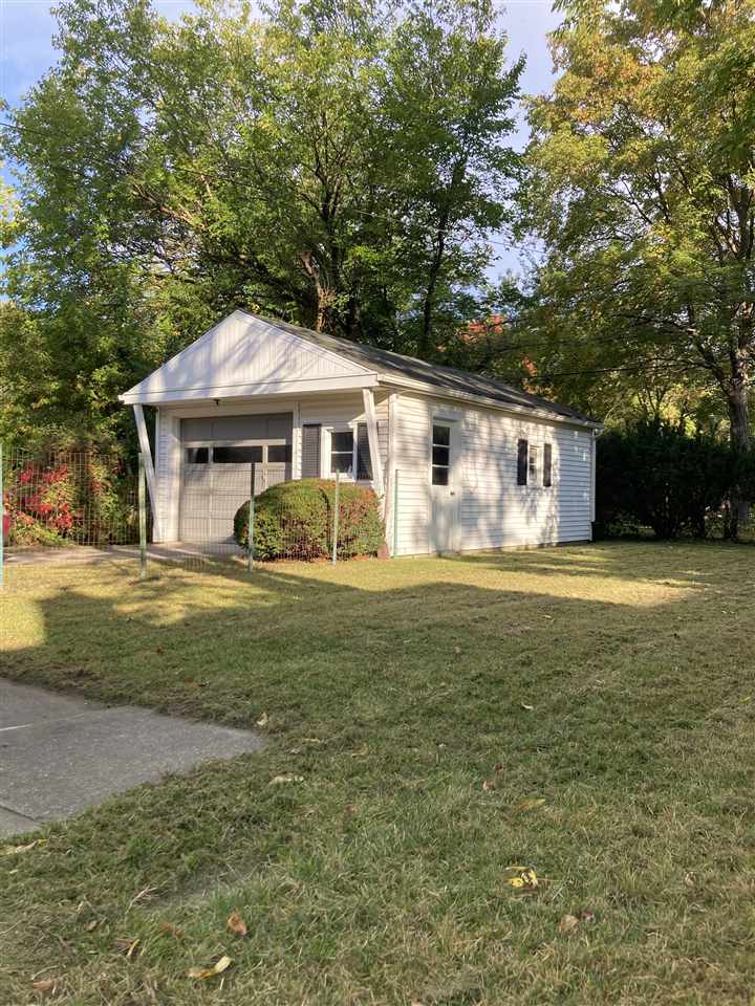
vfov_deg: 63.4
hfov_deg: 49.7
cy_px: 503
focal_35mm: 28
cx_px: 378
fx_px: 814
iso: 20
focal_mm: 3.99
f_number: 1.8
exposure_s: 1/516
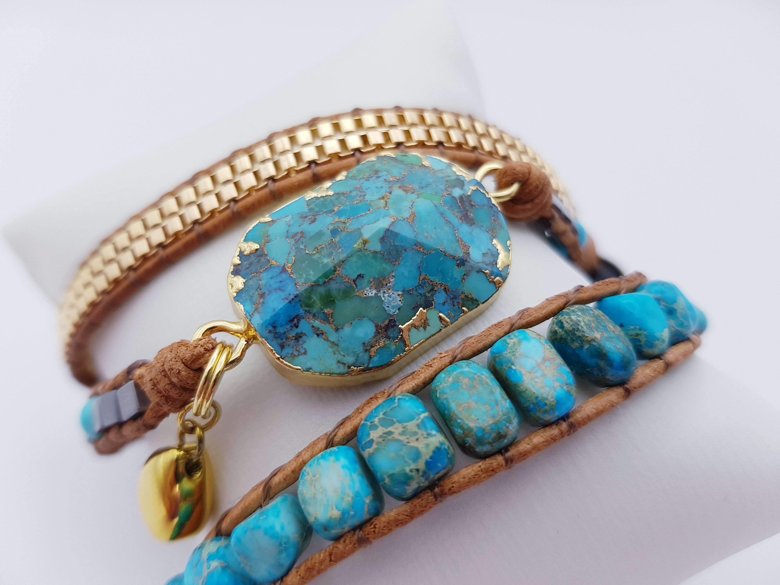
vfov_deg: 53.1
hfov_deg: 67.3
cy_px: 292
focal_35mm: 26
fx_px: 586
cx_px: 390
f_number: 1.7
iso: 40
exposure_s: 1/111
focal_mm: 4.2
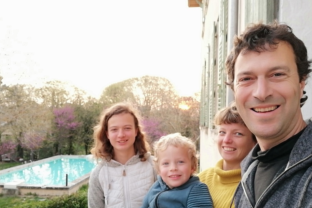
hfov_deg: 60.3
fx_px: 269
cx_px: 157
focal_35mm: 31
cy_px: 118
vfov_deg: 42.2
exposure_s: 1/50
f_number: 2
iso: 50
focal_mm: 3.6
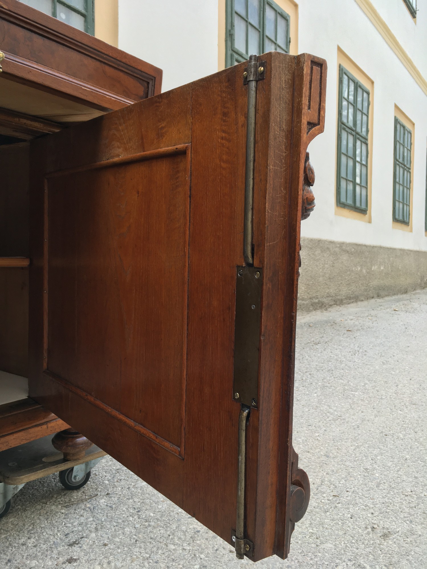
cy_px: 284
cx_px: 214
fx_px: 477
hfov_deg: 48.2
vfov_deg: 61.7
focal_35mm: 29
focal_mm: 4.15
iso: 25
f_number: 2.2
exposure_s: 1/100
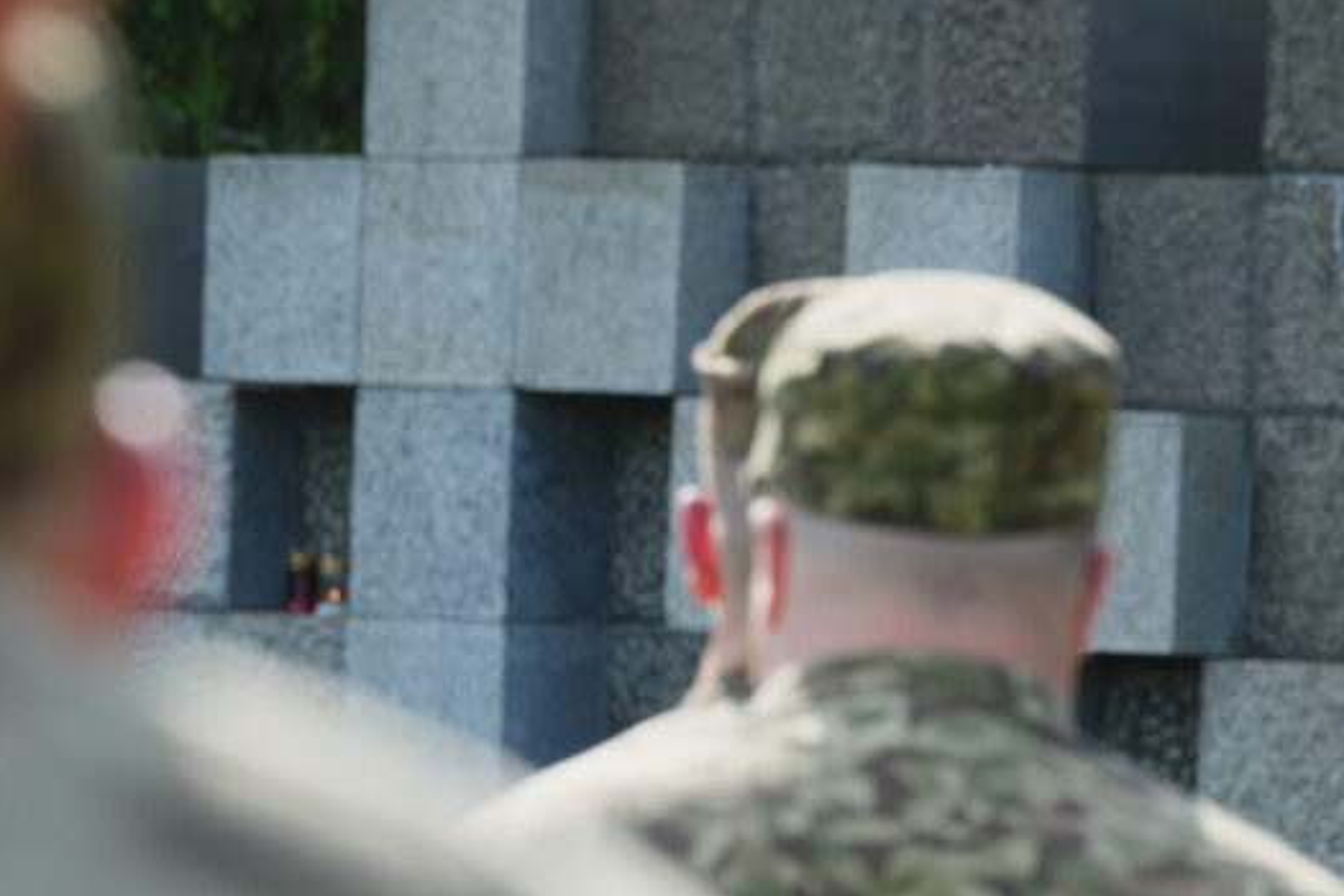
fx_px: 14186
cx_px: 1057
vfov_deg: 3.6
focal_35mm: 380
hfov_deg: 5.4
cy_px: 731
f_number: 8
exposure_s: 1/400
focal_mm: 195
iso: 500
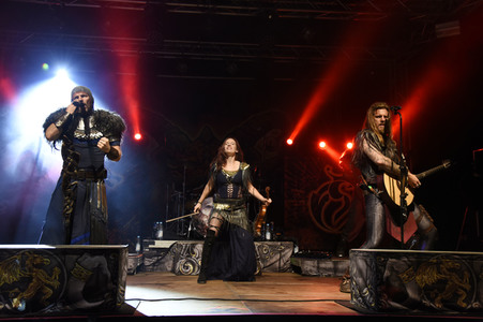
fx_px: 509
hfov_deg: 50.7
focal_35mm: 38
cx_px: 242
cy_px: 161
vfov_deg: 35.0
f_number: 5.6
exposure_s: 1/60
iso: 2000
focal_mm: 38
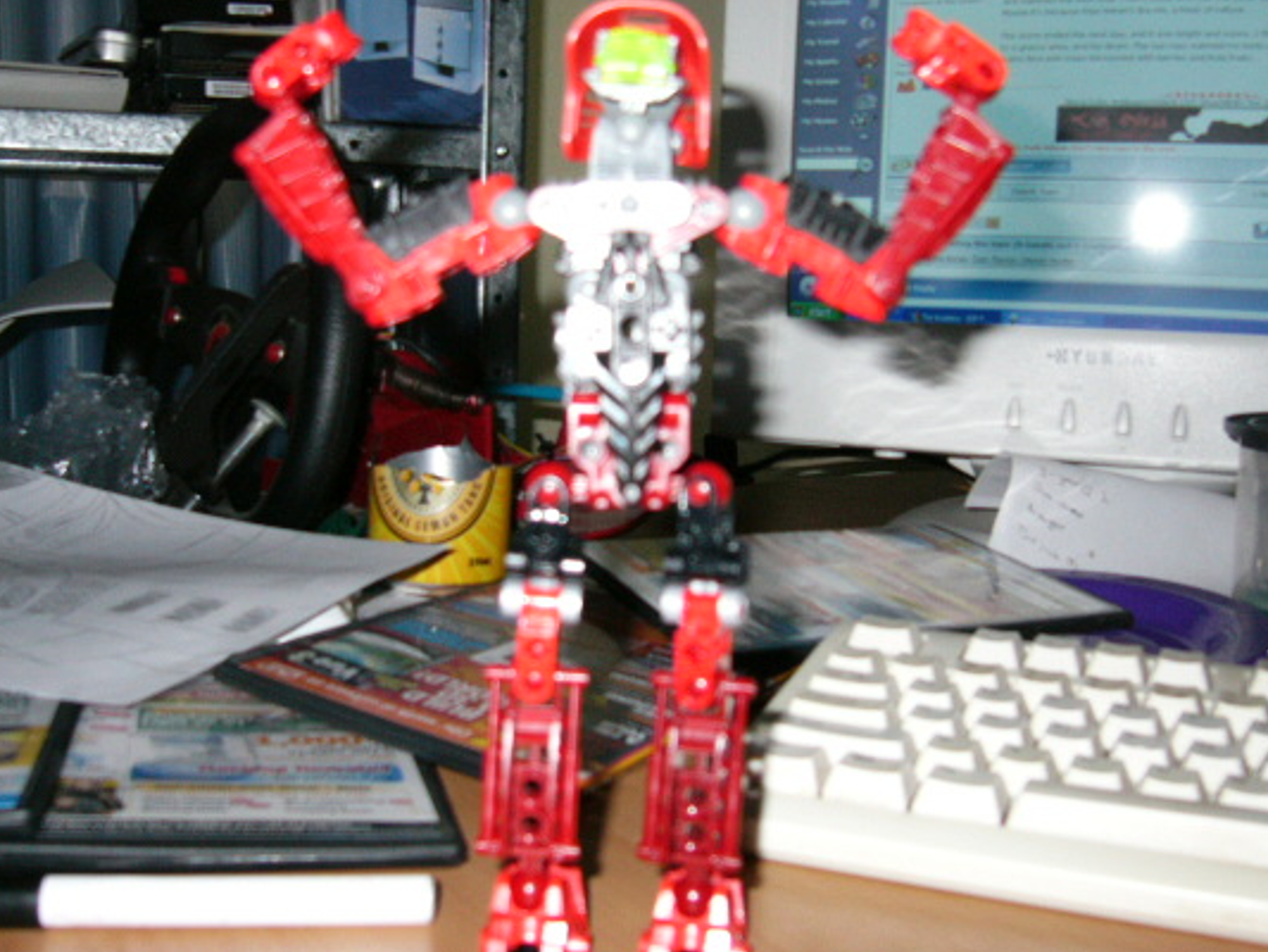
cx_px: 649
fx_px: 1539
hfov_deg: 44.8
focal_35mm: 42
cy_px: 395
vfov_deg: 34.3
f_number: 2.8
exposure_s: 1/60
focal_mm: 5.8
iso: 100
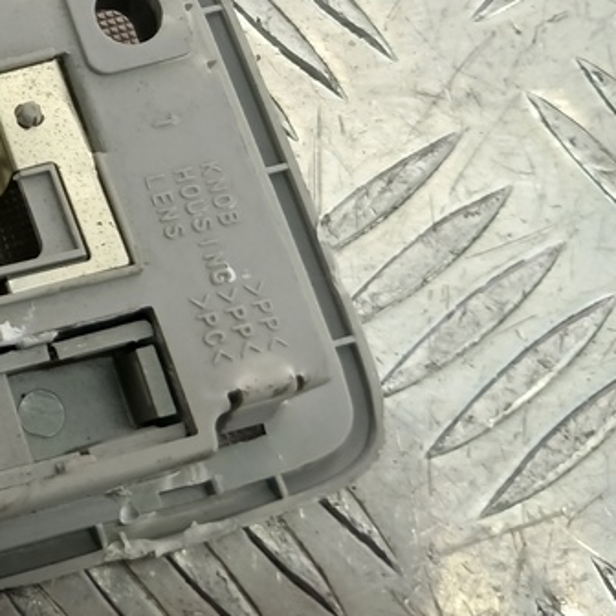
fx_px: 1248
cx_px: -268
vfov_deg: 26.8
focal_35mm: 62
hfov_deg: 23.2
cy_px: 64
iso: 103
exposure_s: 1/50
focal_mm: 4.11
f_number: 1.6
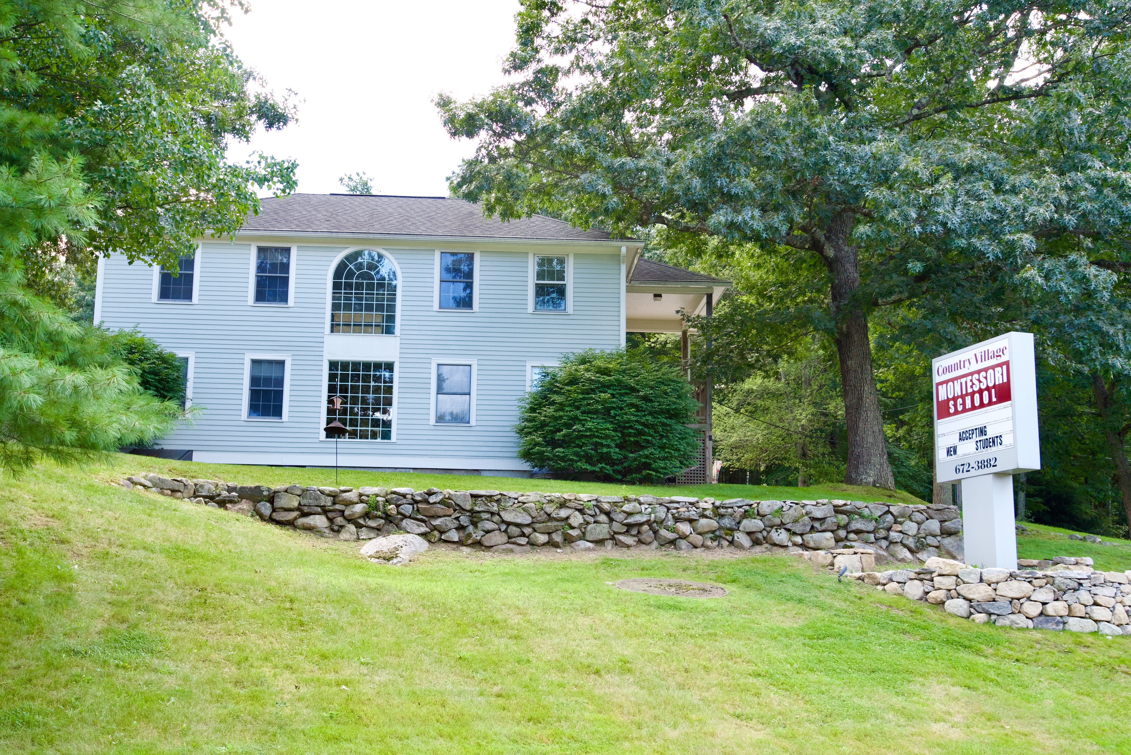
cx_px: 536
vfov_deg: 33.4
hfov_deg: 48.4
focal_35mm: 40
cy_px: 426
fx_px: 1257
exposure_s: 1/125
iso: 1600
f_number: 8
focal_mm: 35
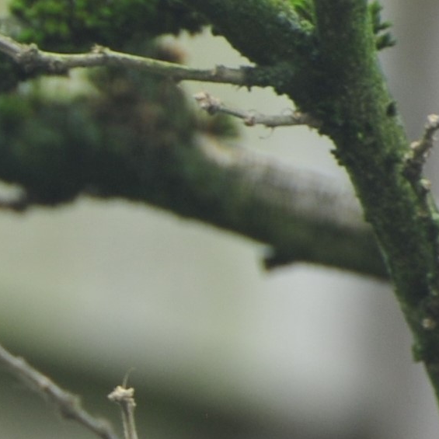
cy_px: 364
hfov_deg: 2.0
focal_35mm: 896
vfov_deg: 2.0
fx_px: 12856
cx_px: -288
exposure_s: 1/60
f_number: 5.6
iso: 400
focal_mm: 300
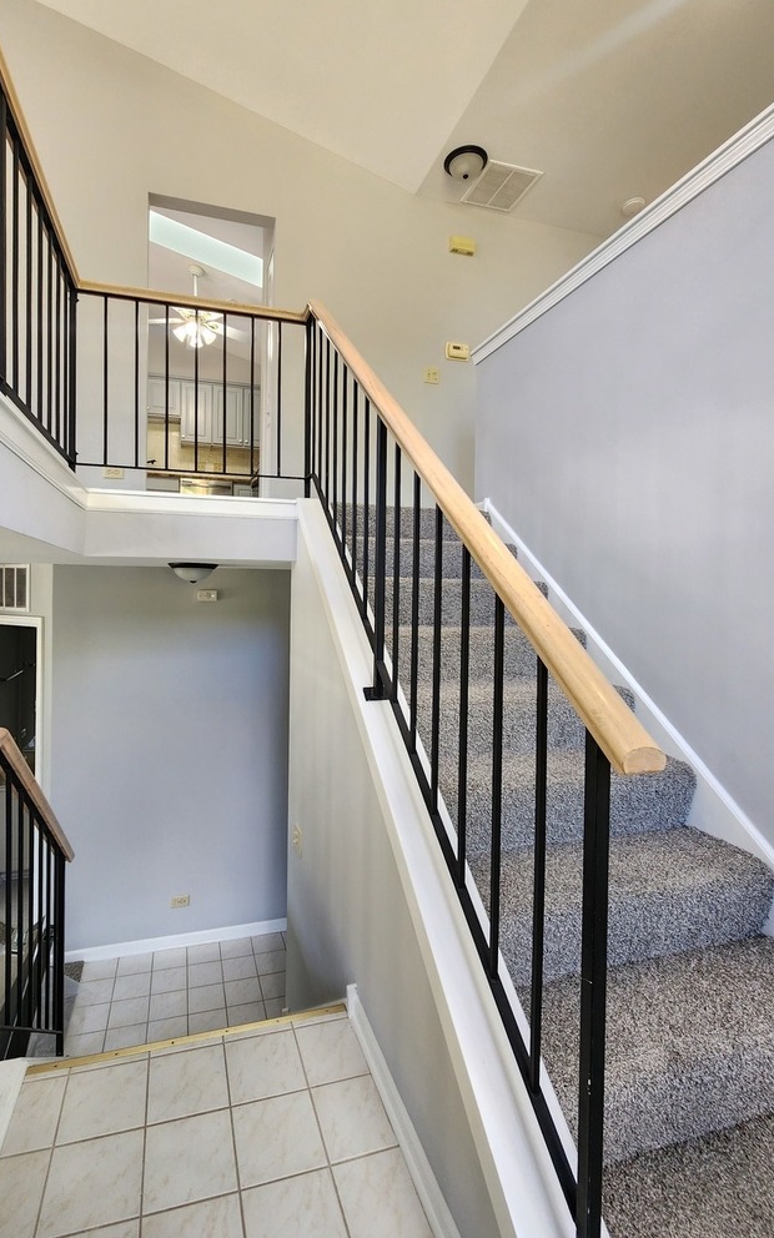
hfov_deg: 74.4
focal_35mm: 15
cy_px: 593
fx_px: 506
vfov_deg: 101.4
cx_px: 333
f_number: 2.2
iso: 160
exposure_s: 1/60
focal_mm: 2.2
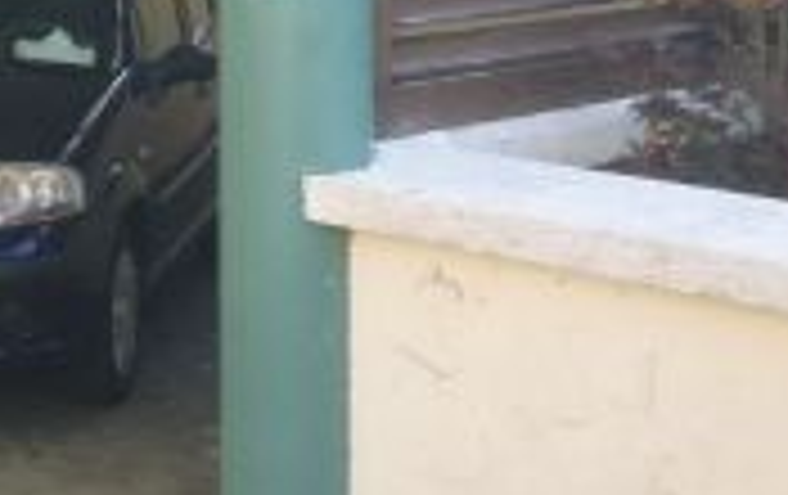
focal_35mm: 120
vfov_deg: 10.4
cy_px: -351
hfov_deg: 15.5
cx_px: -509
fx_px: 2581
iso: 100
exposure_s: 1/60
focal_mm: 5.5
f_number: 4.2
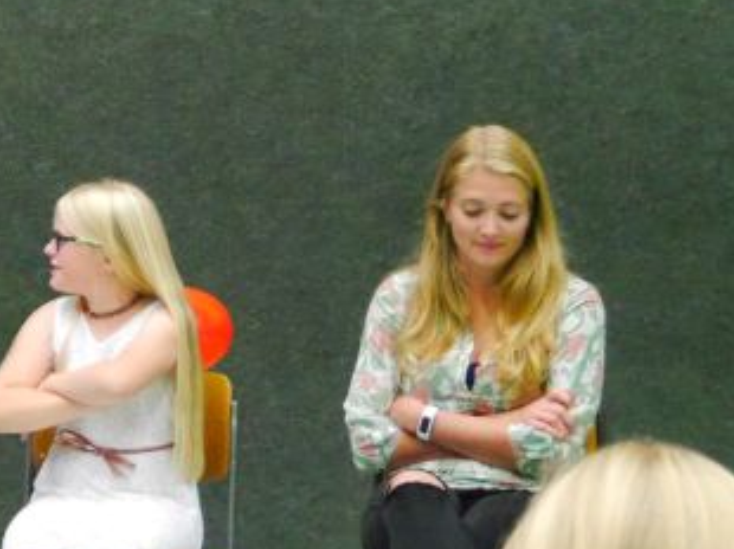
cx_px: -350
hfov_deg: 12.2
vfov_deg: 9.5
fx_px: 3284
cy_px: 64
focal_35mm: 155
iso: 3200
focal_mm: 24
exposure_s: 1/60
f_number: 4.1
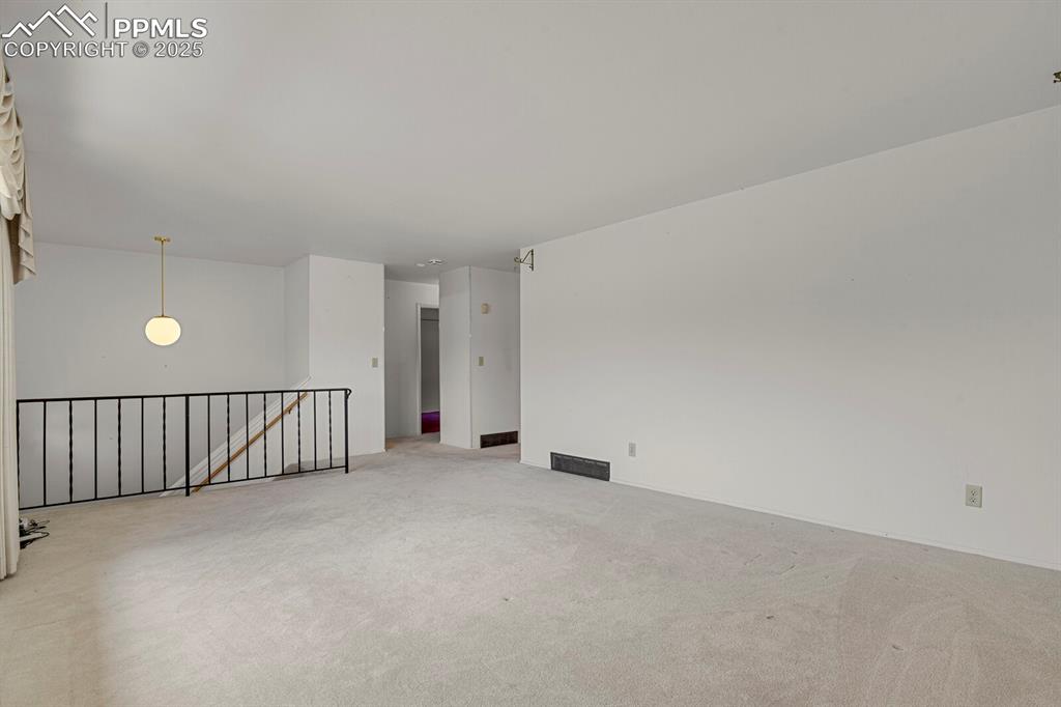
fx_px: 501
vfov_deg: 70.4
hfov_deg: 93.3
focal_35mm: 17
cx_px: 530
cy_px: 354
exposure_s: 1/1.25
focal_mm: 17
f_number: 8
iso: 250
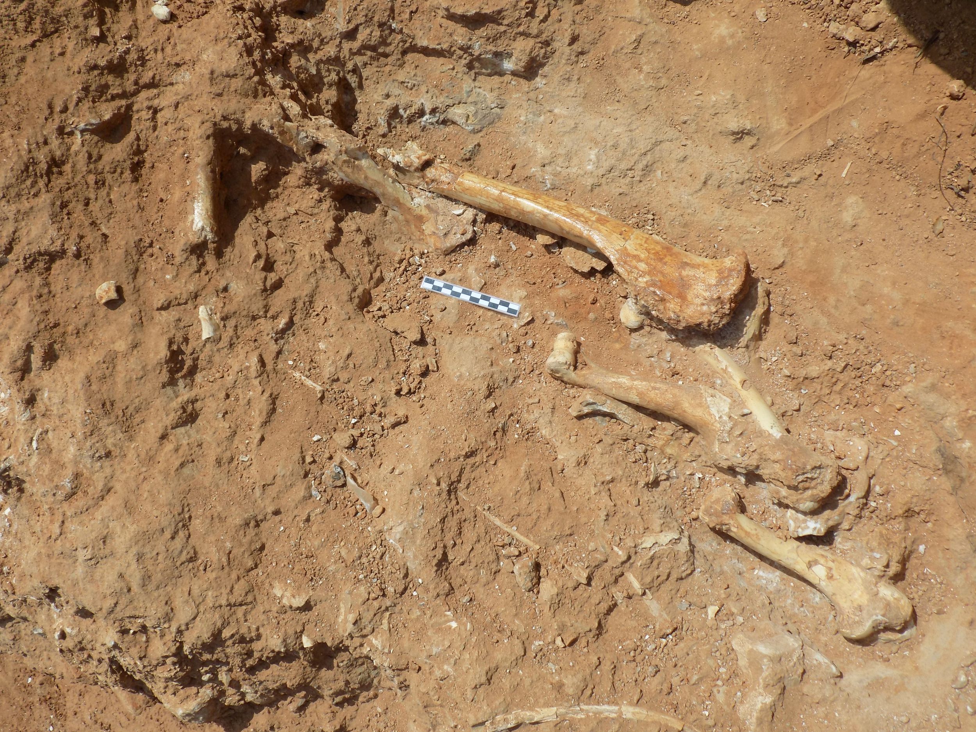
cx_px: 488
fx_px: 959
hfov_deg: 54.0
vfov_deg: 41.8
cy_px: 366
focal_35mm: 34
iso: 80
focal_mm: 6.1
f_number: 10.9
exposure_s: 1/160
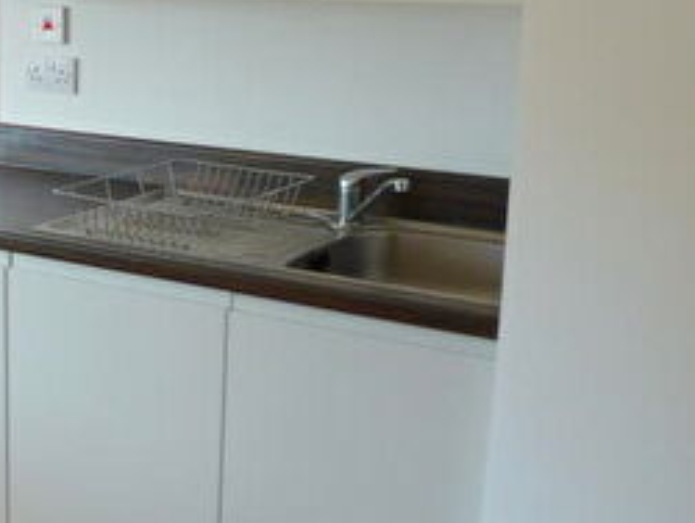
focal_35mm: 70
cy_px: 302
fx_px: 1407
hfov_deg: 24.8
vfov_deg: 21.0
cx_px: -164
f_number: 3.3
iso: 160
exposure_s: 1/30
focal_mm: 4.1
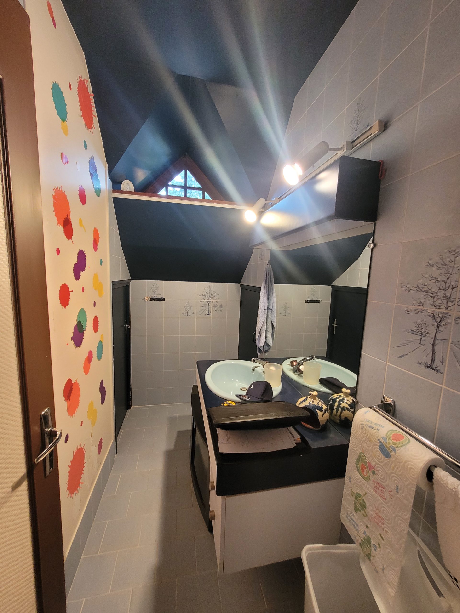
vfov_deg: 106.2
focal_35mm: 13
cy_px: 306
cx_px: 230
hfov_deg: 89.9
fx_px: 230
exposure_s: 1/50
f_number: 2.2
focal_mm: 1.74
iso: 250
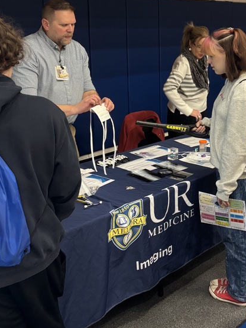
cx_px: 186
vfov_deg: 39.1
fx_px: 455
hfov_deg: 29.8
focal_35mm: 48
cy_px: 101
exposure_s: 1/60
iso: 400
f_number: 1.6
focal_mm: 5.96
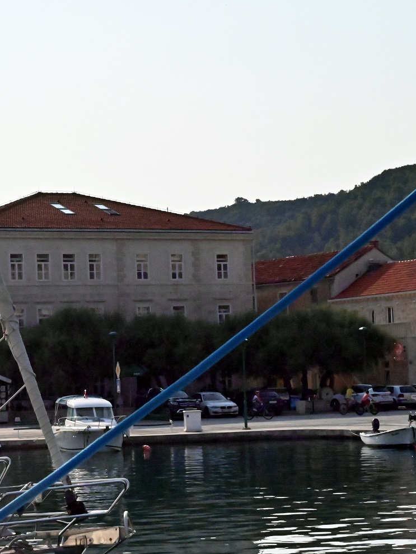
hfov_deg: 14.4
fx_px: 1634
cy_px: 278
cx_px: 71
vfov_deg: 19.3
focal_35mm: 102
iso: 20000
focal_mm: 70
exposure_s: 1/8000
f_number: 29
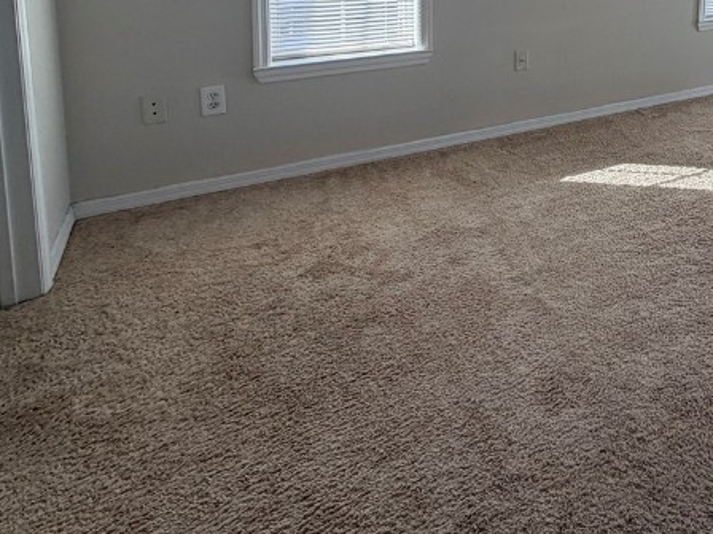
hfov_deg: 46.7
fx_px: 659
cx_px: 724
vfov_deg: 37.7
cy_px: -38
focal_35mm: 32
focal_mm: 2.22
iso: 40
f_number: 2.2
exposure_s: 1/139
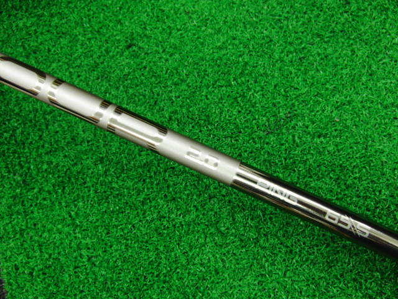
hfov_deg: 50.1
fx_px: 425
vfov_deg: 38.7
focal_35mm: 37
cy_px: 150
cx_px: 199
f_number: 3.6
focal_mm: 6.42
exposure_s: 1/30
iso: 400
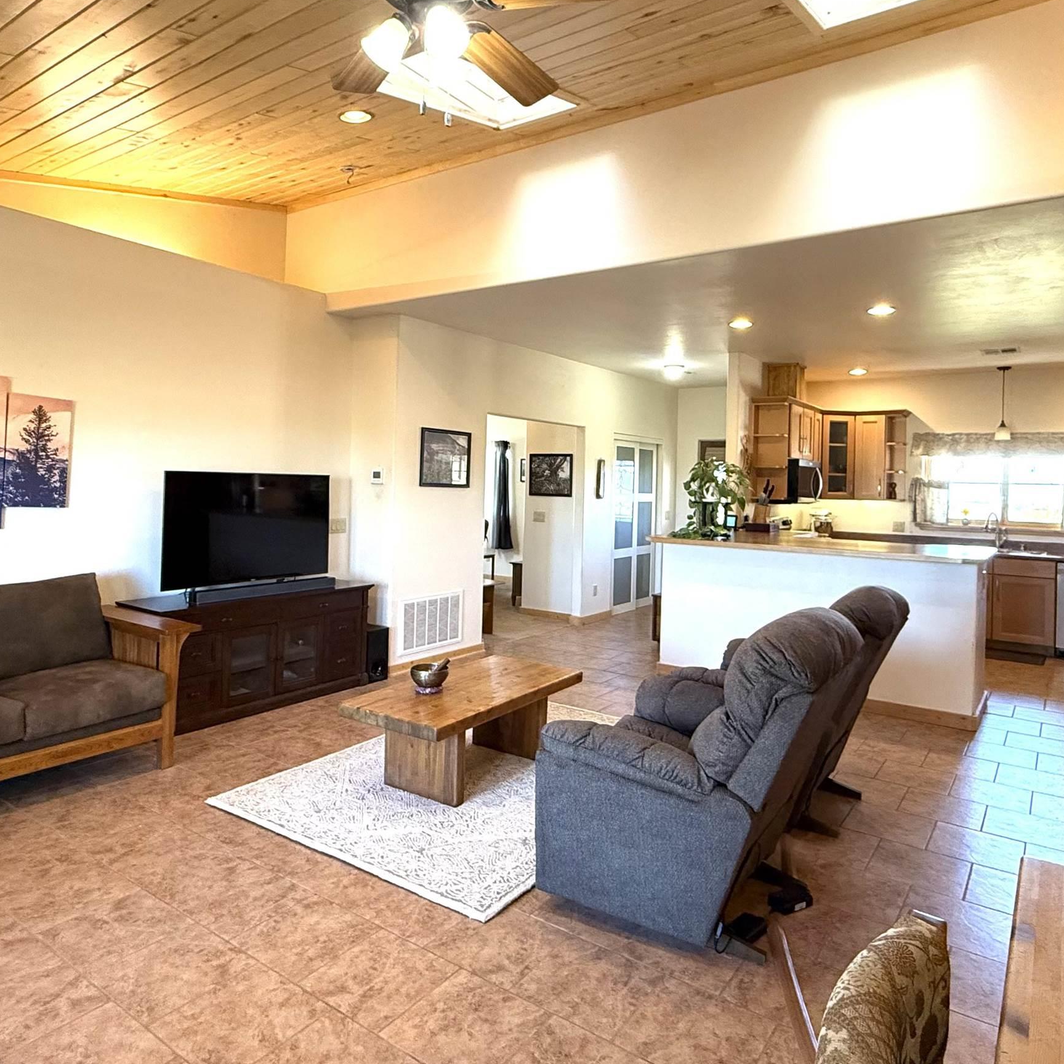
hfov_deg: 69.6
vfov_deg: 69.4
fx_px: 765
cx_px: 566
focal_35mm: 22
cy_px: 474
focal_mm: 2.22
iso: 320
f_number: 2.2
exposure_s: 1/120
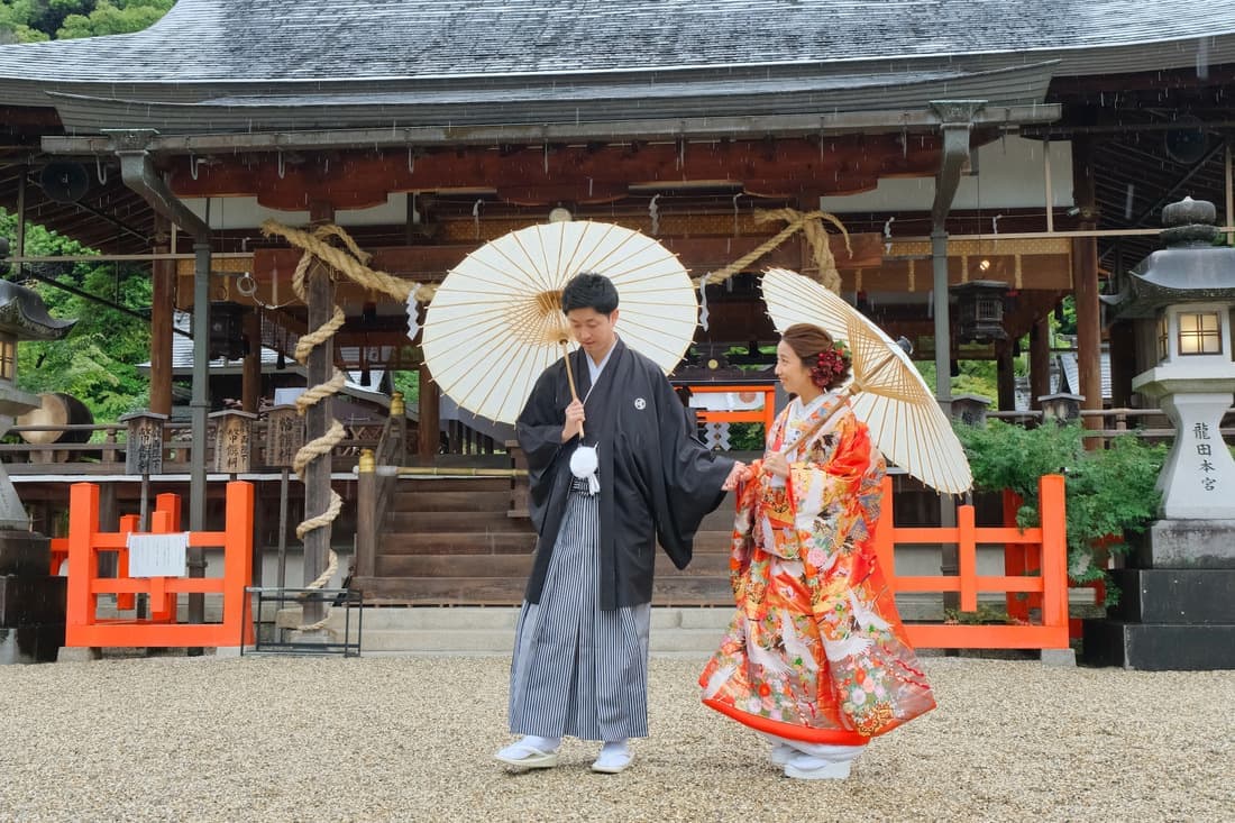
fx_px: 1509
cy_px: 412
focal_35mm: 44
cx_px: 618
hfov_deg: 44.5
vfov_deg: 30.5
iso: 1600
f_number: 8
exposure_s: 1/250
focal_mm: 29.2
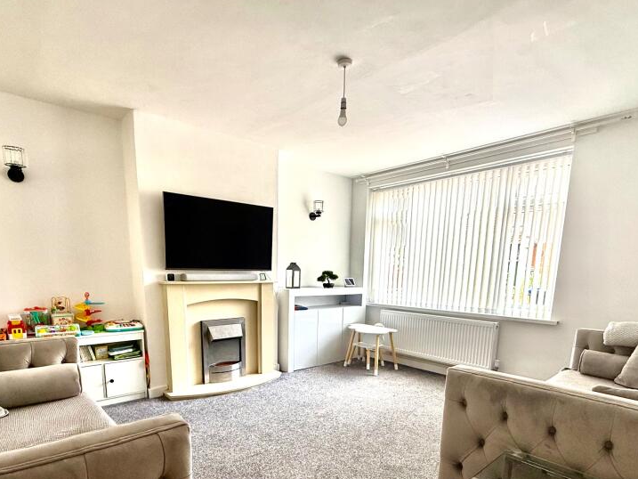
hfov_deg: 81.7
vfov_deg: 63.6
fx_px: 369
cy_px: 335
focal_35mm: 20
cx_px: 308
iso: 80
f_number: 2.2
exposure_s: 1/99
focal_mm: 2.22
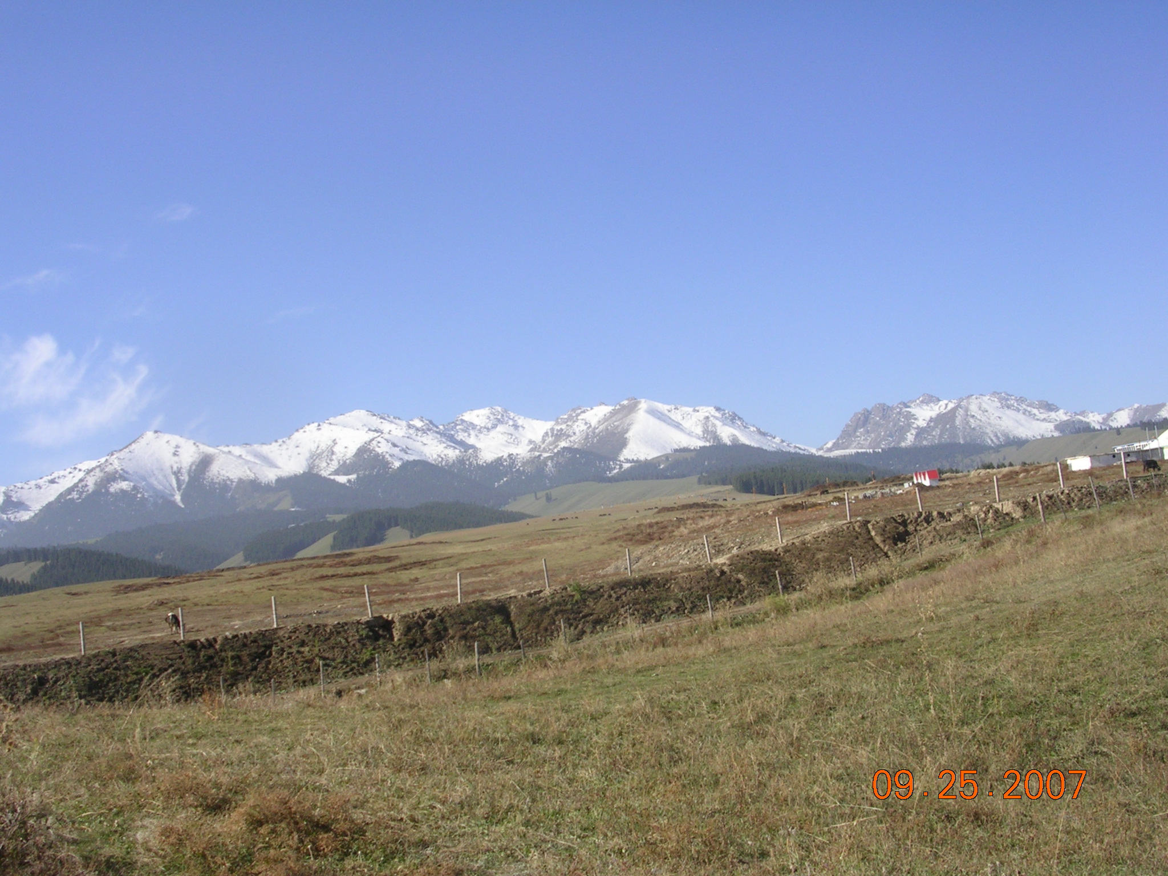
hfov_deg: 43.9
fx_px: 1451
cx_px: 584
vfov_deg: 33.6
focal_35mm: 43
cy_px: 438
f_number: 5.9
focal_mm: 6.6
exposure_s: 1/263
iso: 50
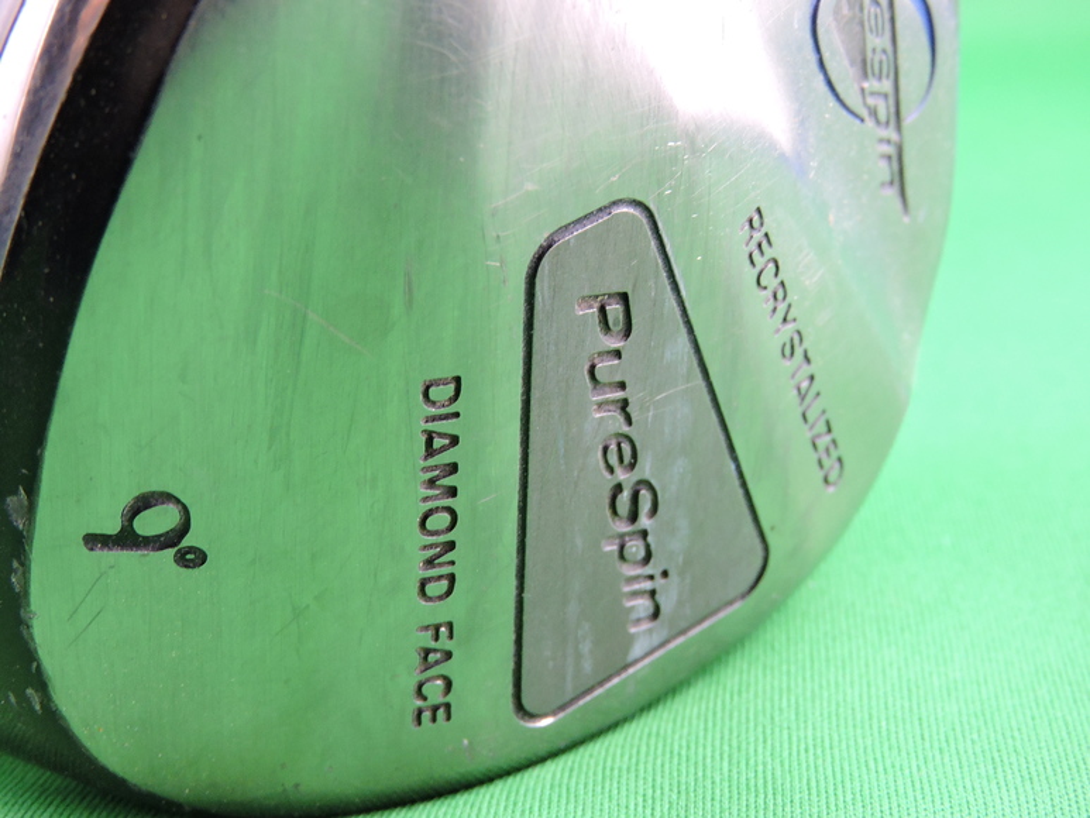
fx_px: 1890
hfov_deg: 32.2
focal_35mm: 60
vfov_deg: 24.4
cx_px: 545
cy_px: 409
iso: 400
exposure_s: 1/20
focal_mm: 10.7
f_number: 4.2
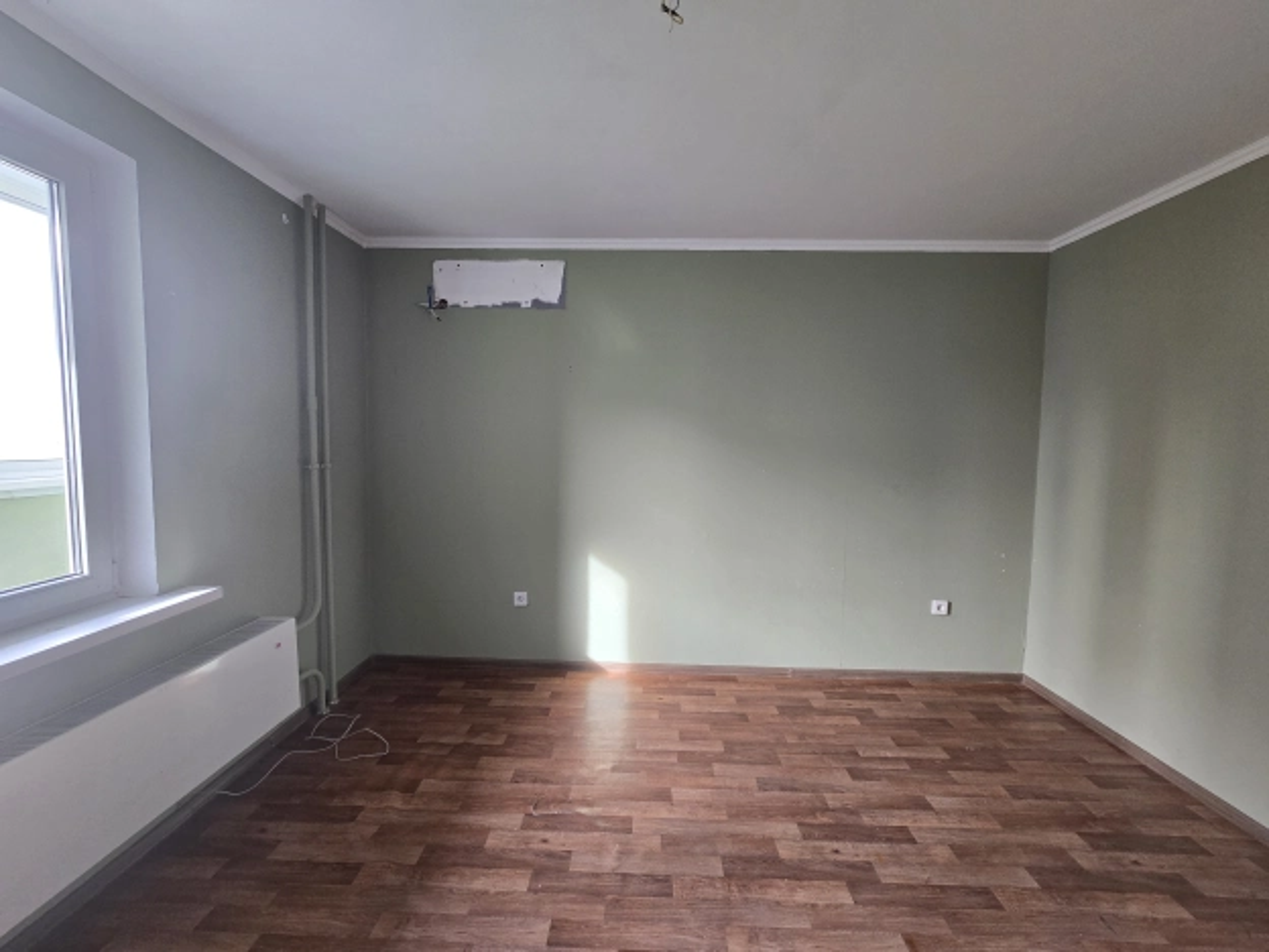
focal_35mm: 13
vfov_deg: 89.9
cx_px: 634
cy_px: 476
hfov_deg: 106.2
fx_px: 477
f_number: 2.2
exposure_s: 1/50
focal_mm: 2.2
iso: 160
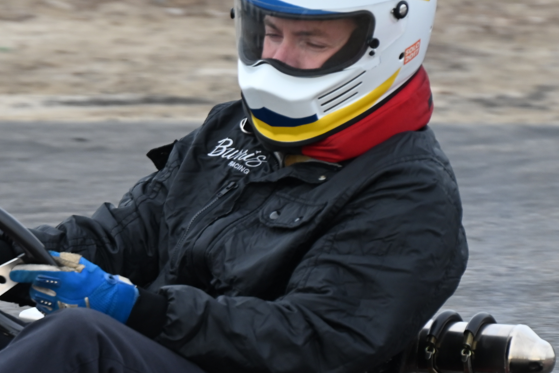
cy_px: 251
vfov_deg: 3.1
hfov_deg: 4.7
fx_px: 6866
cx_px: 1
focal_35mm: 442
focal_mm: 160
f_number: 6.3
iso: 360
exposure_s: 1/500
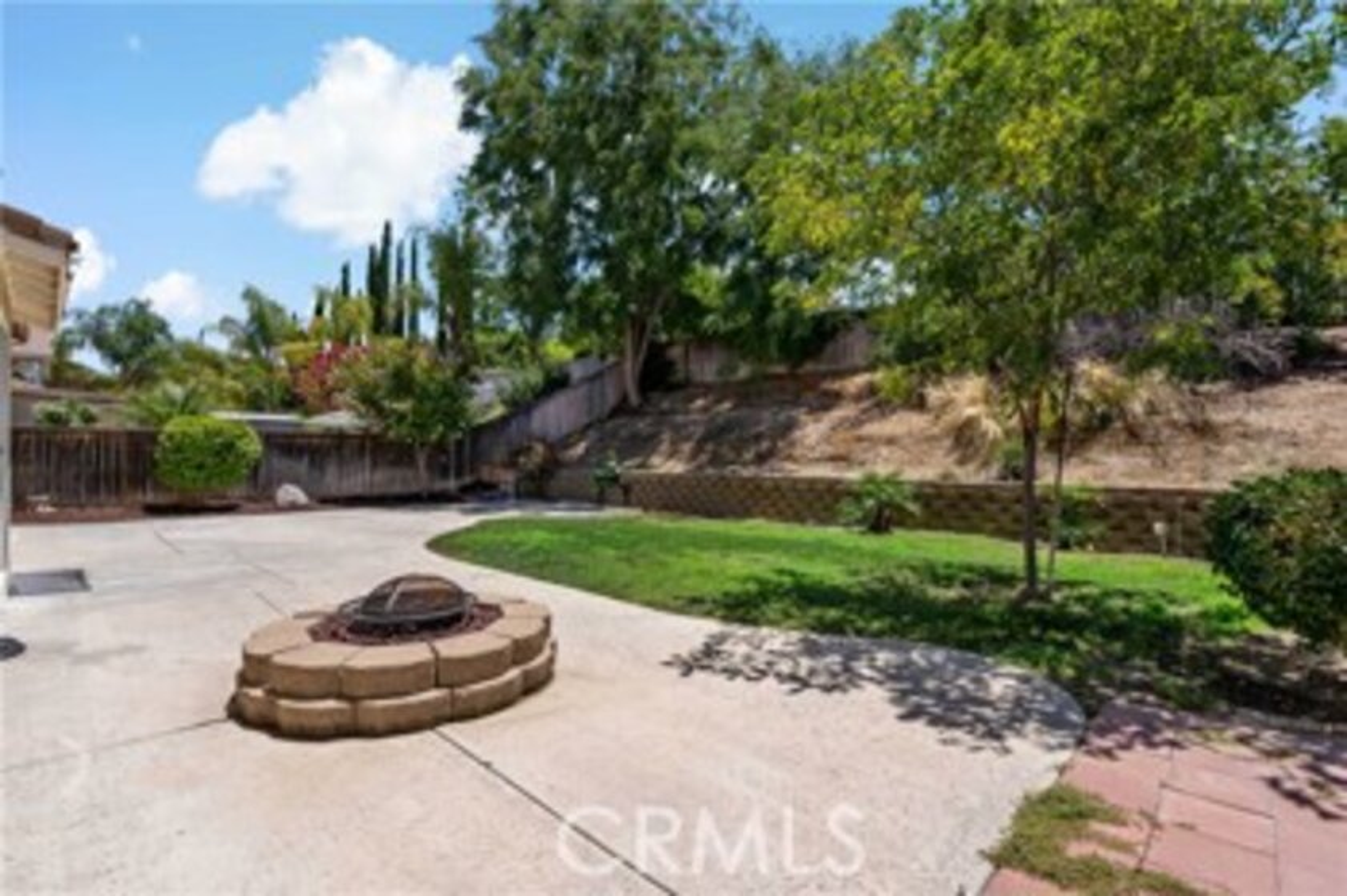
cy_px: 448
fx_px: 598
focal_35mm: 16
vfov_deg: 73.7
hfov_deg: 96.8
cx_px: 674
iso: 100
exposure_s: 1/200
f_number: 10
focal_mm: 16
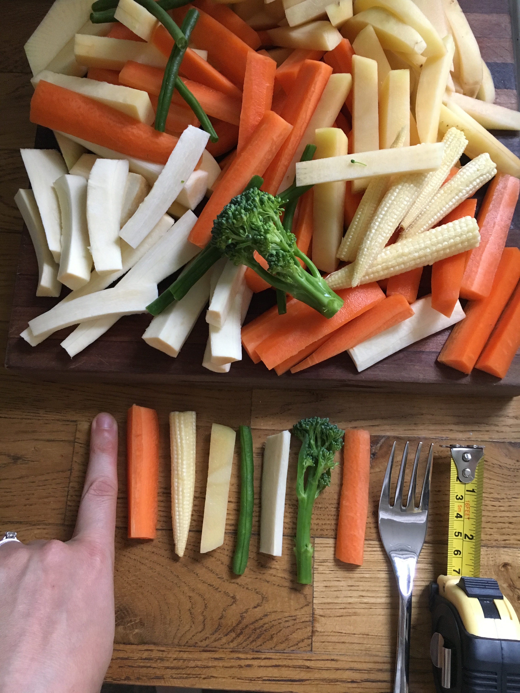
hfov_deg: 48.2
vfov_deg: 61.7
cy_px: 346
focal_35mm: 29
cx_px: 260
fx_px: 581
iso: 200
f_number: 2.2
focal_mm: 4.15
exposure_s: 1/33
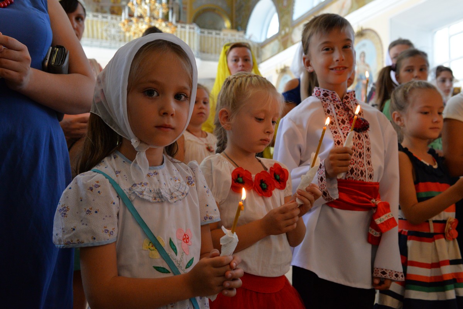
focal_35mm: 38
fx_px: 489
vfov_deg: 35.1
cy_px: 154
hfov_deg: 50.7
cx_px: 232
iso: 4000
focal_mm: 38
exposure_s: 1/160
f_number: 6.3
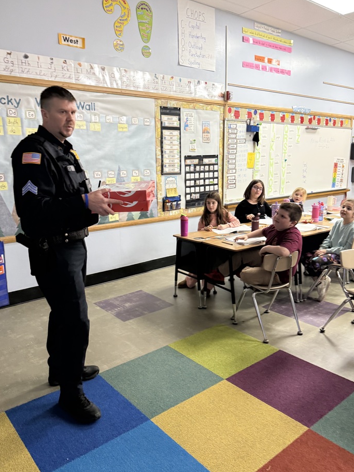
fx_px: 368
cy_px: 243
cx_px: 173
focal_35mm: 27
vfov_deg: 65.3
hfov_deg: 51.4
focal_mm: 6.76
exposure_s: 1/60
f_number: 1.78
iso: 200
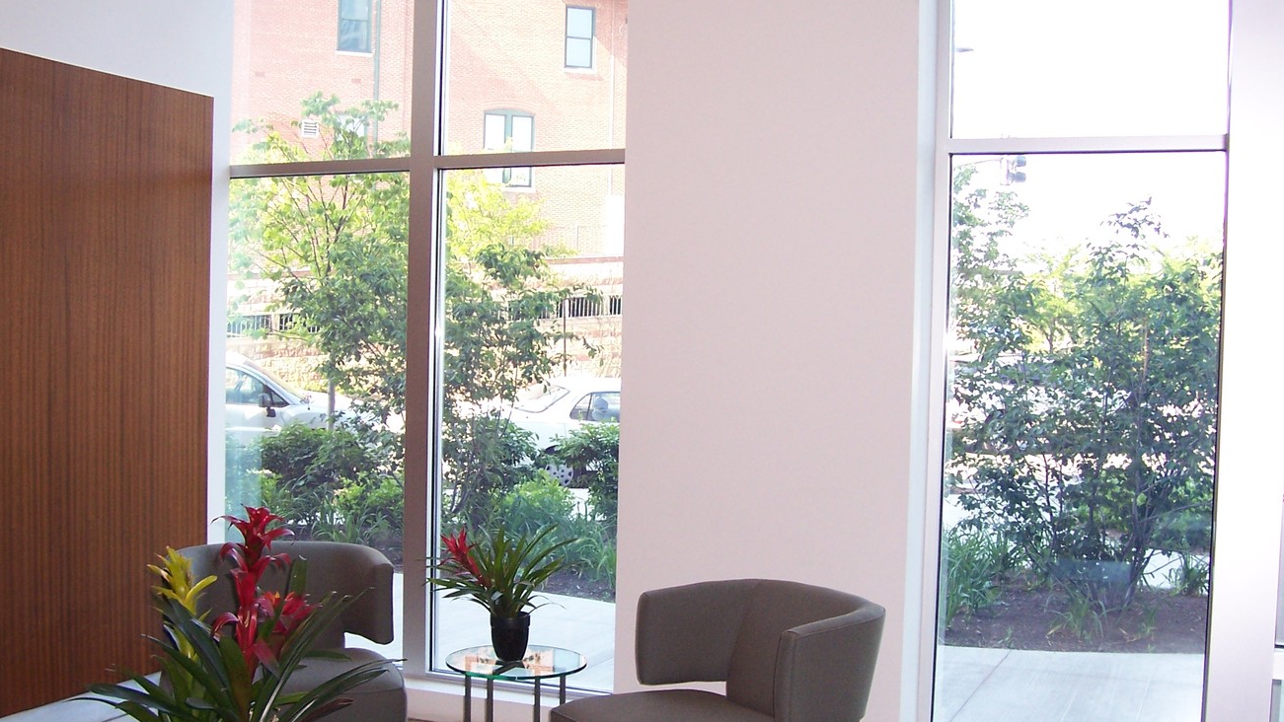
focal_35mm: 41
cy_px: 392
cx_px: 630
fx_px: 1396
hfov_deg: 49.4
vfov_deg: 29.0
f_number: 2.7
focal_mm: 5.6
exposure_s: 1/90
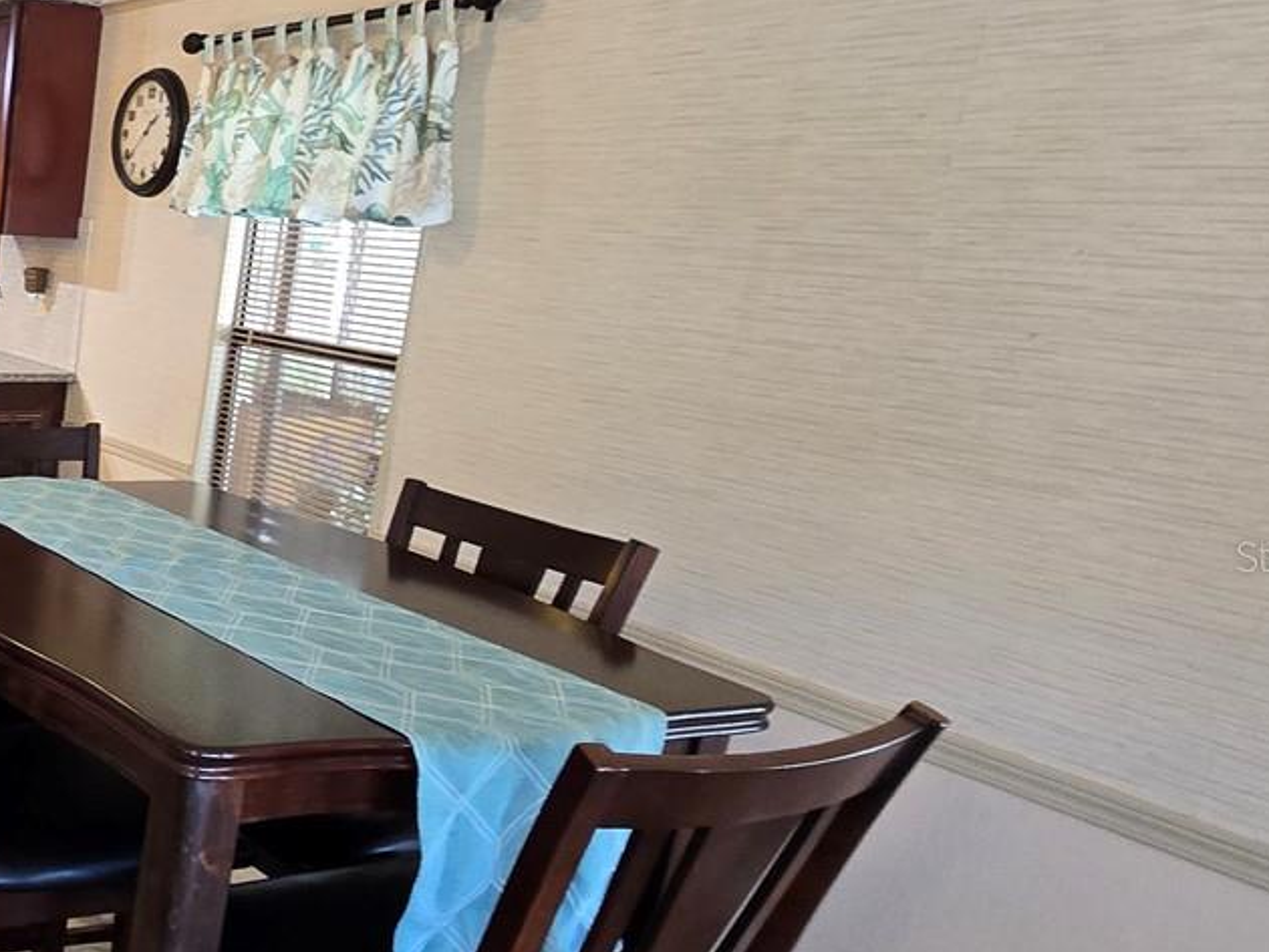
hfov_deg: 41.5
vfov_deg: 42.8
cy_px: 556
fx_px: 1210
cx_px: -185
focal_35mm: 33
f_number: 2.2
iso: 250
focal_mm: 2.2
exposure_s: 1/60
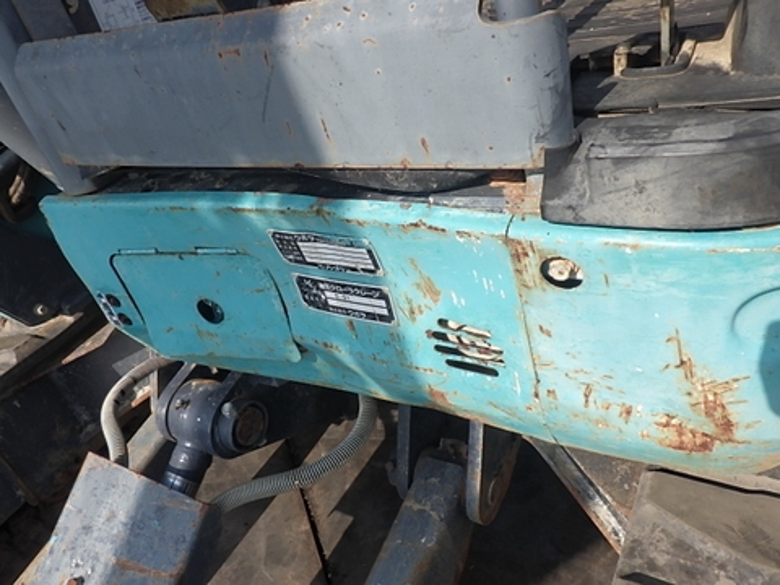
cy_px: 292
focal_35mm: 28
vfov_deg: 49.7
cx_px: 390
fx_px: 631
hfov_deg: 63.4
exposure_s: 1/640
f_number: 4.2
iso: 125
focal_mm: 5
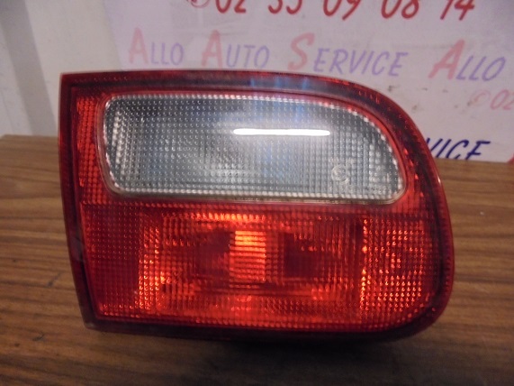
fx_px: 386
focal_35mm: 26
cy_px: 193
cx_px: 257
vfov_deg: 53.0
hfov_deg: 67.3
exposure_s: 1/6
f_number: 3.5
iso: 400
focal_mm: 4.6
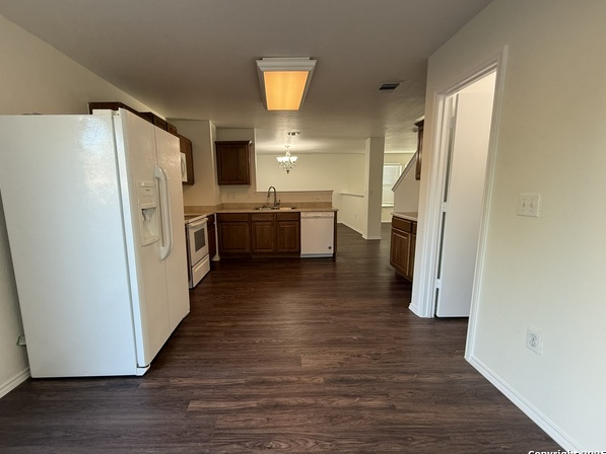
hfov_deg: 98.0
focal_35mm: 15
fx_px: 263
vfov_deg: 81.8
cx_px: 284
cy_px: 229
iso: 200
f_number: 2.2
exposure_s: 1/60
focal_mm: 2.22
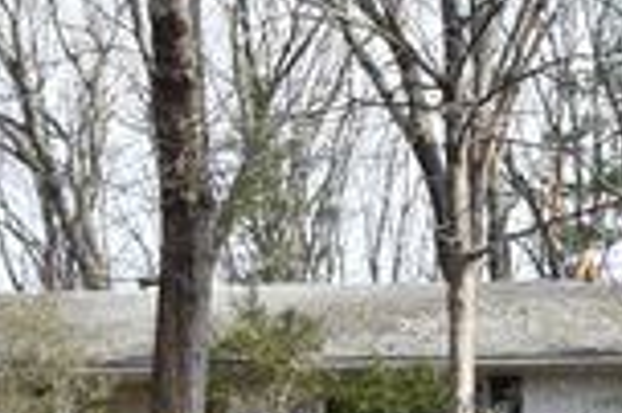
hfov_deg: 25.4
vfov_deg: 16.8
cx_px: 475
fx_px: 1363
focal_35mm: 79
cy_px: 435
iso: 280
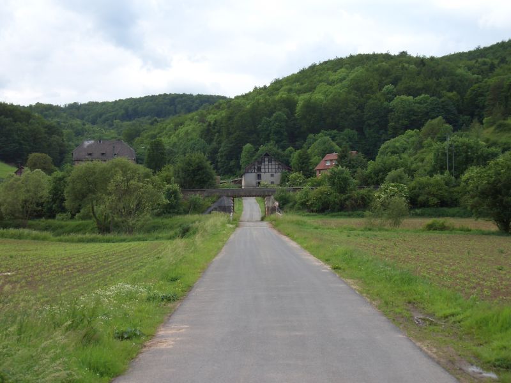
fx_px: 915
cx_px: 256
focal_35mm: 62
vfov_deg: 23.7
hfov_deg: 31.2
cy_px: 192
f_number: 3.5
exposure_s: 1/250
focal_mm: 10.2
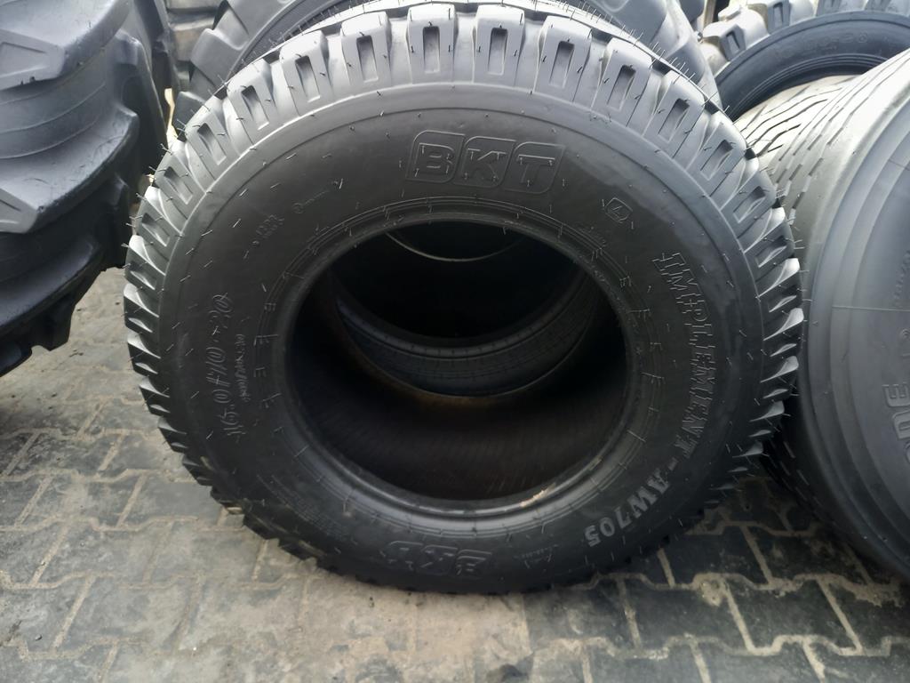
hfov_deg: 69.4
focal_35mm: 25
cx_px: 455
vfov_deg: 54.9
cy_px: 342
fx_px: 657
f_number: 1.8
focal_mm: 4.65
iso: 80
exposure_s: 1/50
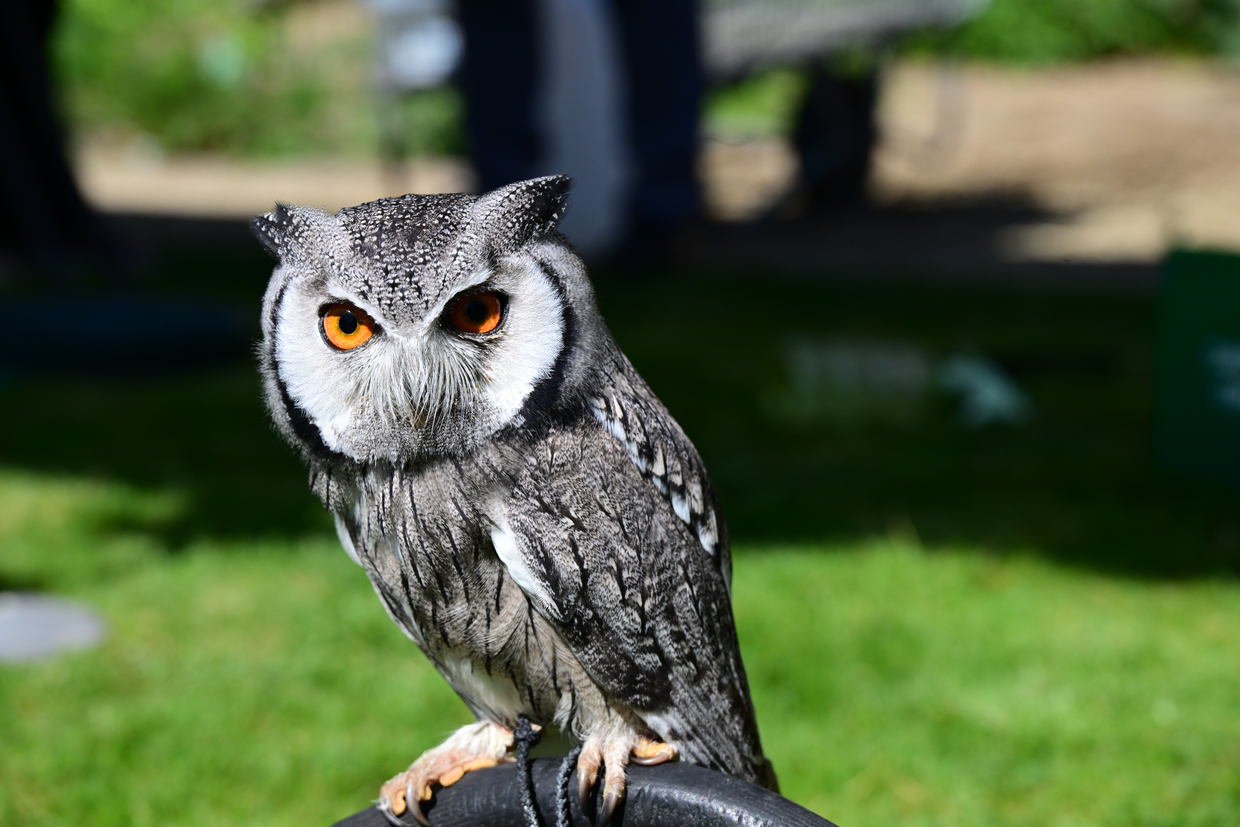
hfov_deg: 20.0
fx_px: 3513
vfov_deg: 13.4
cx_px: 620
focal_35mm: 102
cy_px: 414
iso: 800
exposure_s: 1/1600
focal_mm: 102
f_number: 9
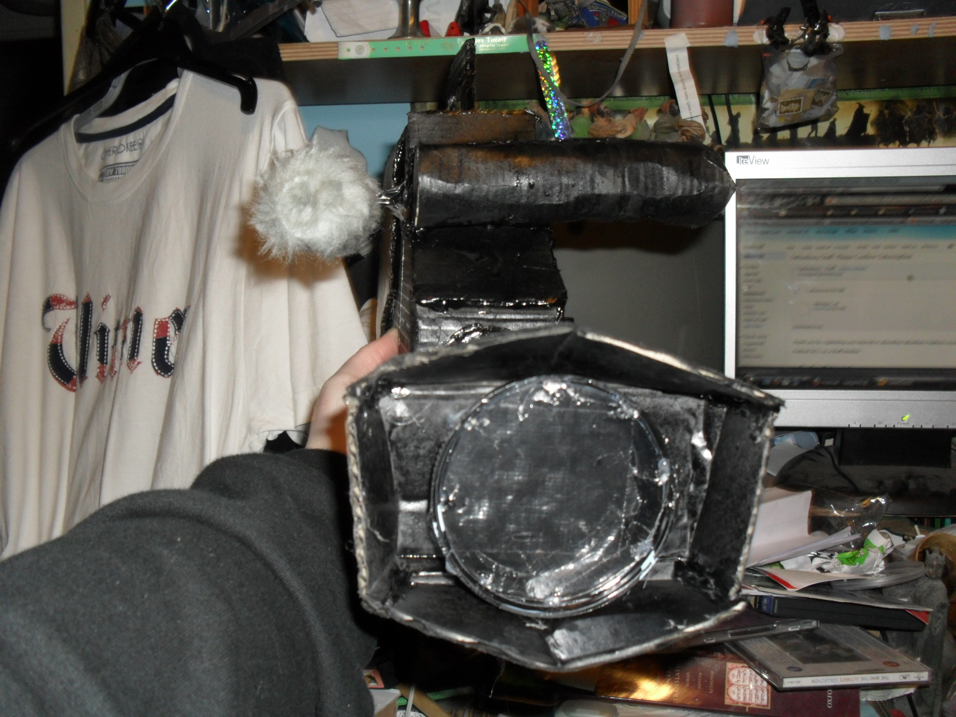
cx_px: 478
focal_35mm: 35
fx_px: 967
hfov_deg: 52.6
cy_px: 358
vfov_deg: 40.7
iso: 200
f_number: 3.2
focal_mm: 6.3
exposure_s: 1/45
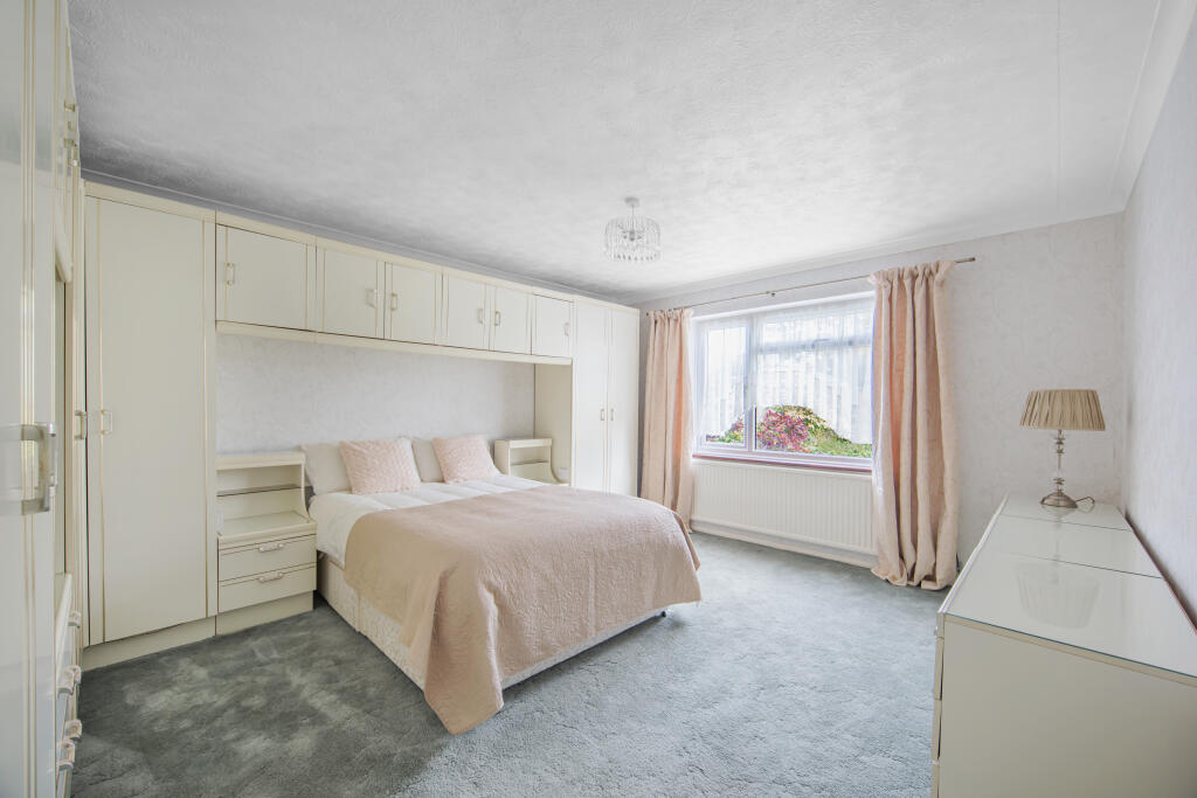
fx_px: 599
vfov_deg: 67.4
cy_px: 399
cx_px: 598
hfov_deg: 90.0
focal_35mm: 18
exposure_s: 1/2.5
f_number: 8
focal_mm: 18
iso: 64
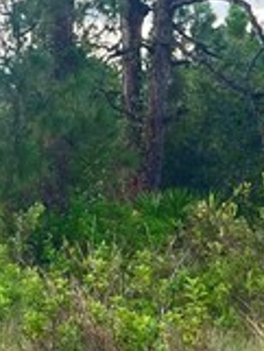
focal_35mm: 165
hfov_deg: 8.7
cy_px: 4
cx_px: -179
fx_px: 1676
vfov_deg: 11.8
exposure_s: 1/303
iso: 50
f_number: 1.5
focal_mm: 5.7
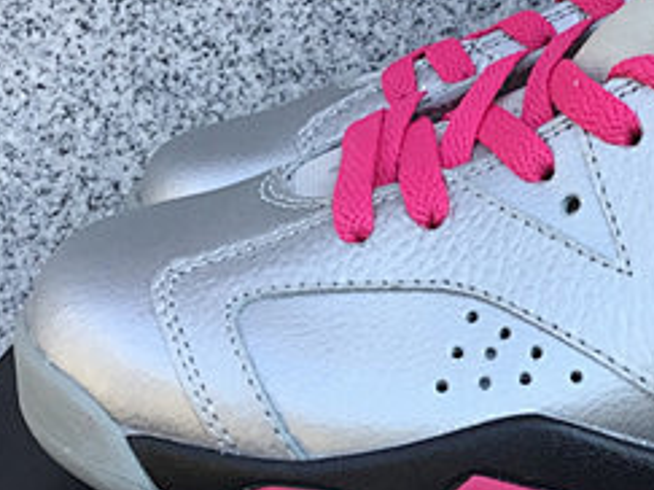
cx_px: 670
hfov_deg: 18.7
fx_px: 1926
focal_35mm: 102
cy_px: 358
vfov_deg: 14.4
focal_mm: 3.3
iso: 25
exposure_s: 1/455
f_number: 2.4
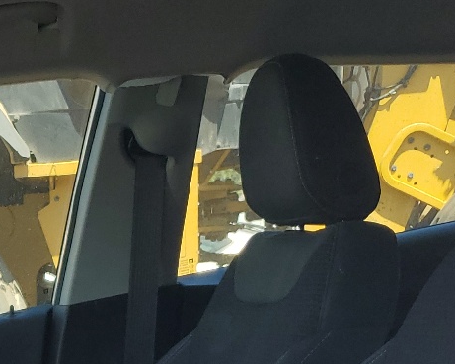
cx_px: -195
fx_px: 1185
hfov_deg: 19.4
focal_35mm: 88
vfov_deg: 16.1
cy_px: 538
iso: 50
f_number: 1.5
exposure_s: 1/1111
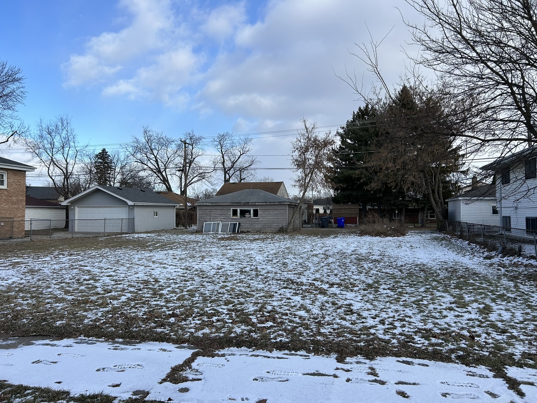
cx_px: 268
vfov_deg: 53.1
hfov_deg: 67.3
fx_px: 403
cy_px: 202
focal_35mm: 26
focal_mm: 5.7
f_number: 1.5
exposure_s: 1/2404
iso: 50
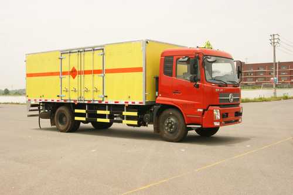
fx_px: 342
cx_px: 146
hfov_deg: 46.4
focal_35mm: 42
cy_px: 98
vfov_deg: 31.9
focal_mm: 28
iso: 100
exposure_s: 1/125
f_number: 11
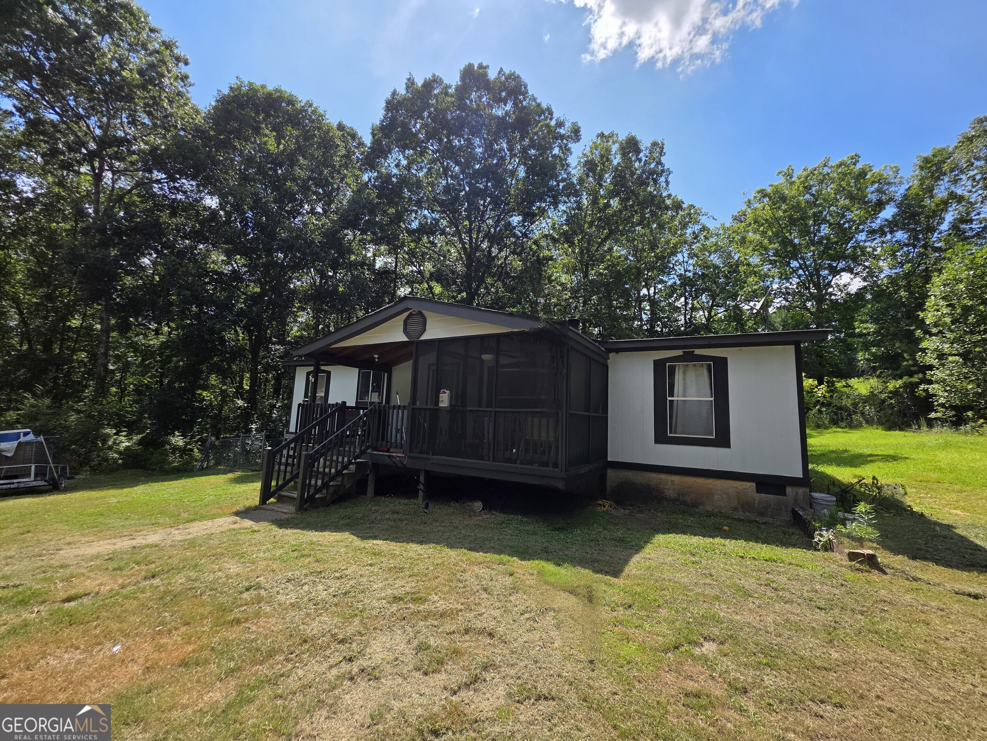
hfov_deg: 106.2
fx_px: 371
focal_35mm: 13
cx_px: 494
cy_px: 370
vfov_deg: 89.9
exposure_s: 1/2134
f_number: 1.9
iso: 40
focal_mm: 2.2
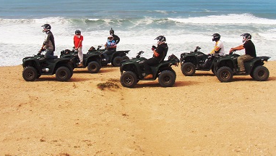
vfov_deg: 22.8
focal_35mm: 52
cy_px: 36
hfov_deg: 39.8
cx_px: 119
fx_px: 381
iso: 80
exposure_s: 1/400
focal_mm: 6.7
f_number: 6.3
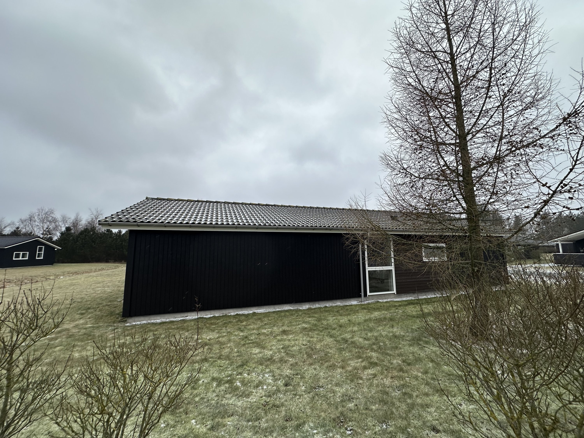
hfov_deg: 102.1
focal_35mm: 14
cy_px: 219
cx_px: 292
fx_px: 236
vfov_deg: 85.7
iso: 40
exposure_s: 1/304
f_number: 2.2
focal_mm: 2.22
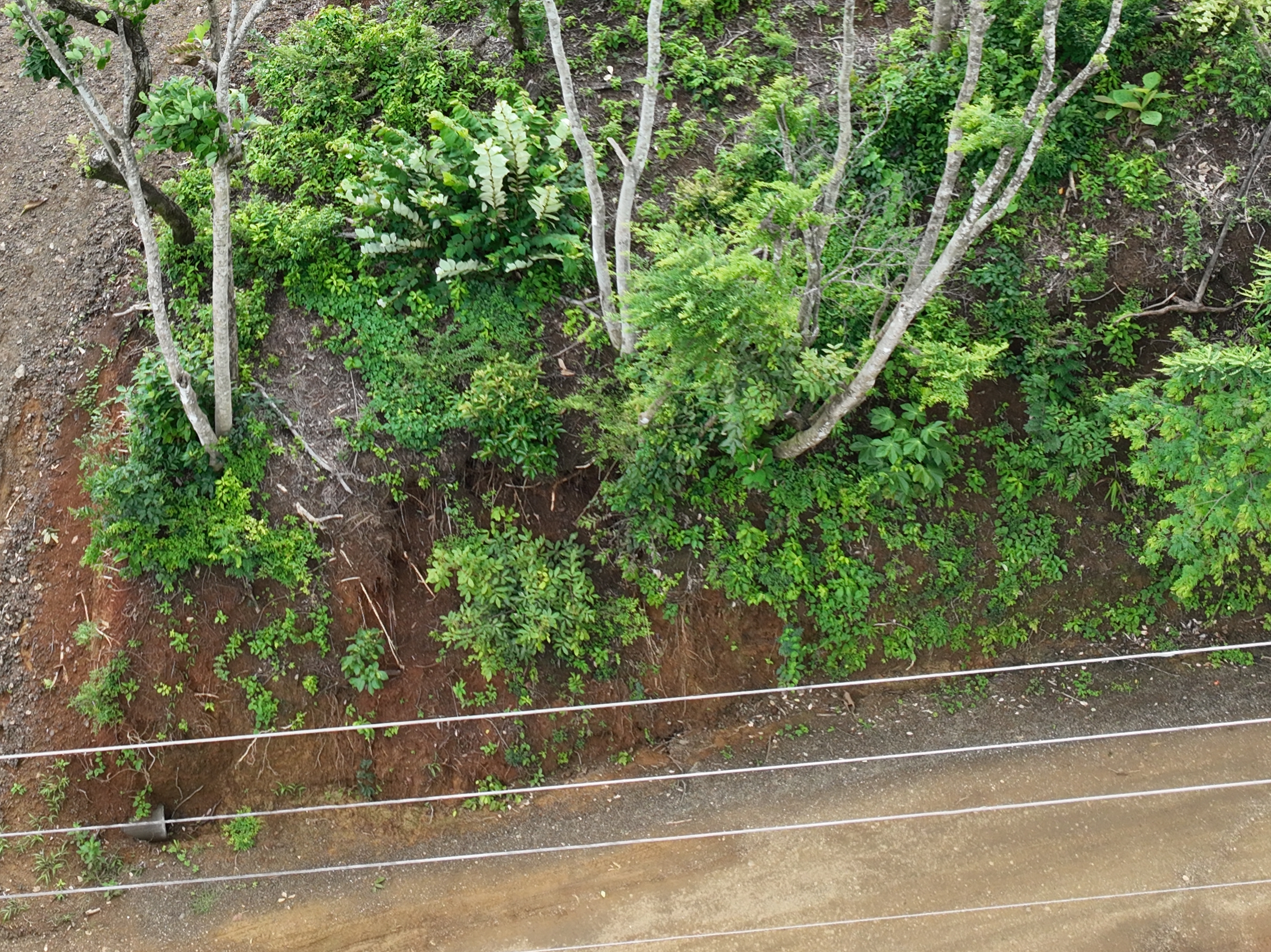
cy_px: -52
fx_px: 2129
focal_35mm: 58
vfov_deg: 23.9
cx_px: 336
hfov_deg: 32.7
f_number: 2.8
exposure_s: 1/80
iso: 100
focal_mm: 12.29
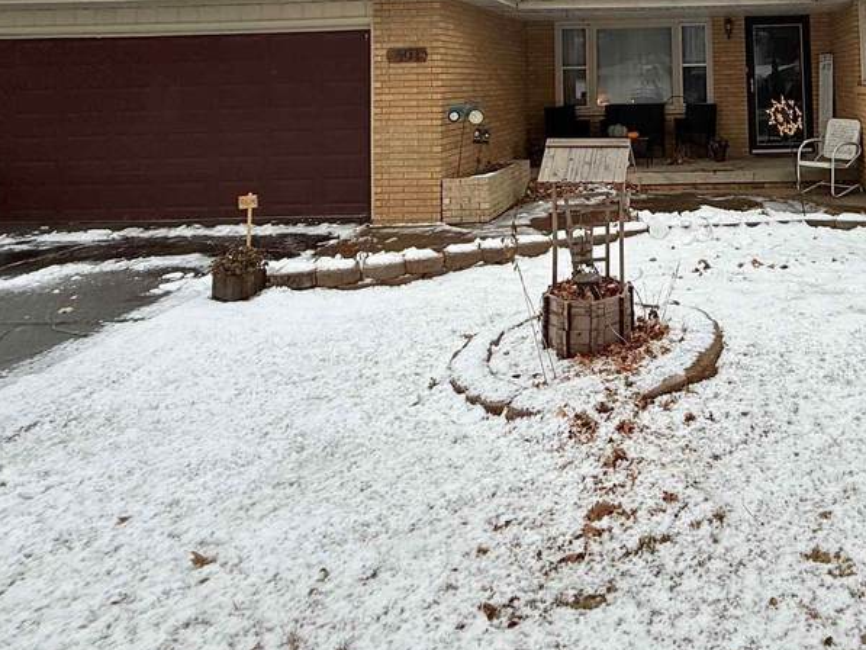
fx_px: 751
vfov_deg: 42.2
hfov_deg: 55.3
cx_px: 706
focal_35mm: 30
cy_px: 41
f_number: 2.2
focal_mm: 2.22
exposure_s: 1/274
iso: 50
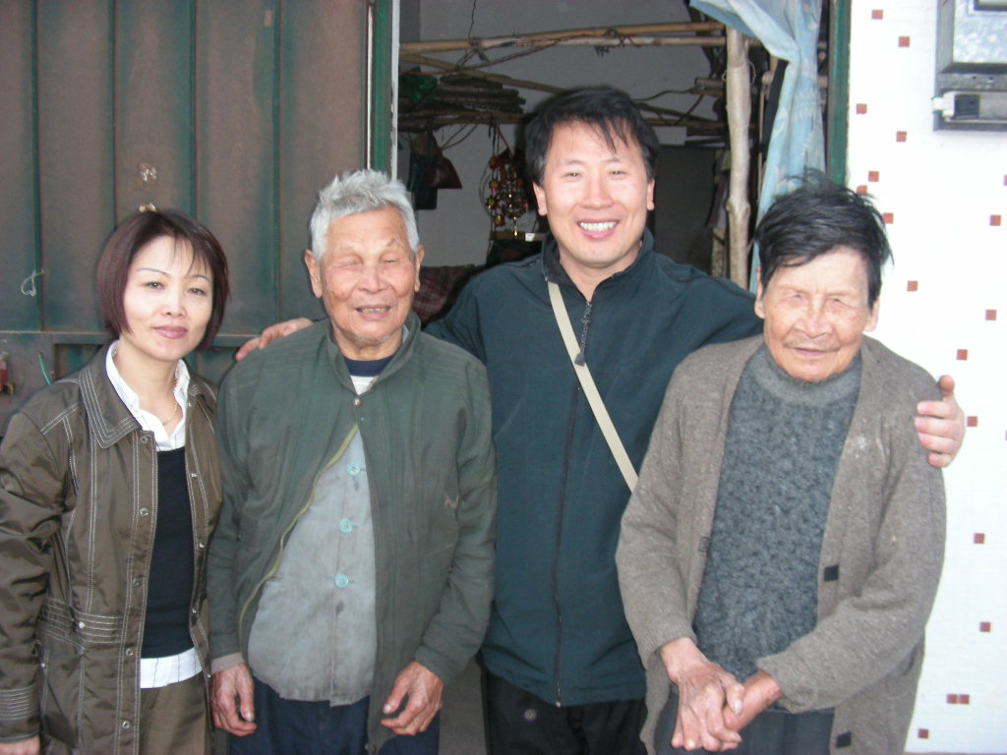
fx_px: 1105
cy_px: 378
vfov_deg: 37.7
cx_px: 504
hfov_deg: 49.0
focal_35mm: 38
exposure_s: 1/60
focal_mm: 6.3
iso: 118
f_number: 3.5
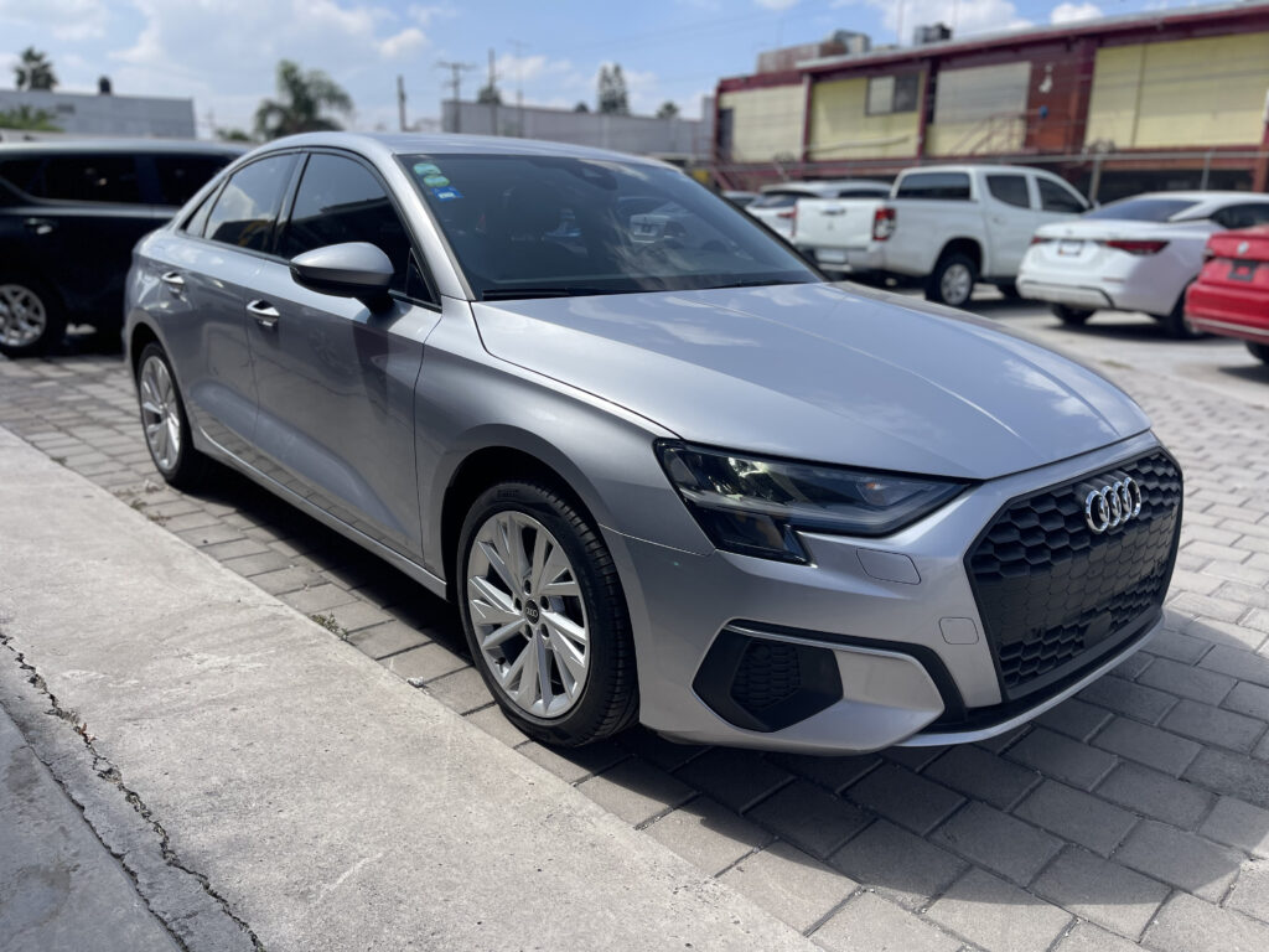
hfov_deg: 67.3
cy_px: 476
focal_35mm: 26
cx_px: 634
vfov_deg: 53.1
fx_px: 953
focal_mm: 5.1
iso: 50
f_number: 1.6
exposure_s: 1/3663
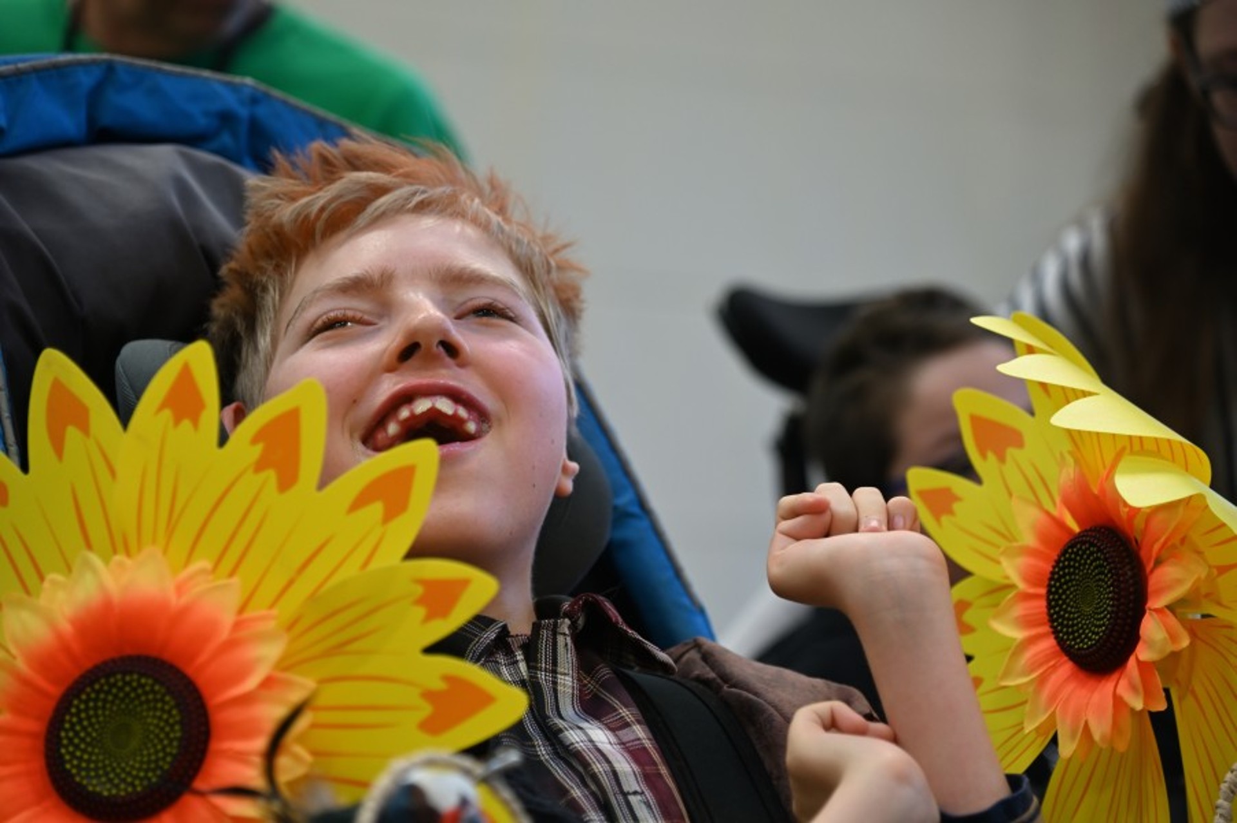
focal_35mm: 110
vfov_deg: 12.4
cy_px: 412
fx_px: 3777
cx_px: 618
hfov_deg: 18.6
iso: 1250
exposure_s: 1/125
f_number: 4
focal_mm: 110
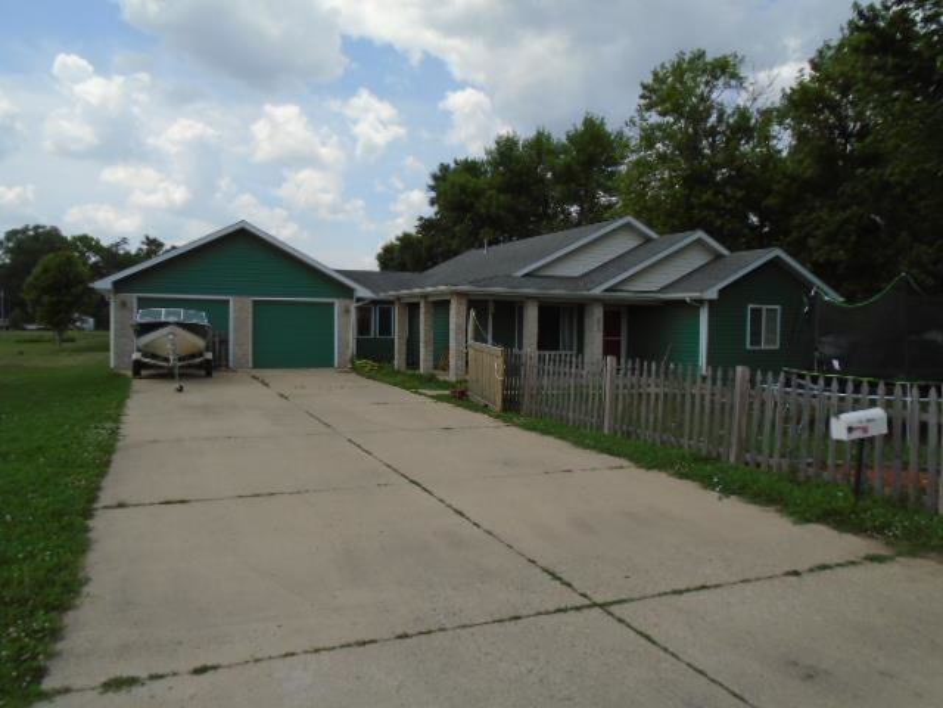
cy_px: 354
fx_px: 708
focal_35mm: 26
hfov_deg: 67.3
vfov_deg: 53.1
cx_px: 472
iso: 100
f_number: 3.2
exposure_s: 1/1250
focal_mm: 4.6
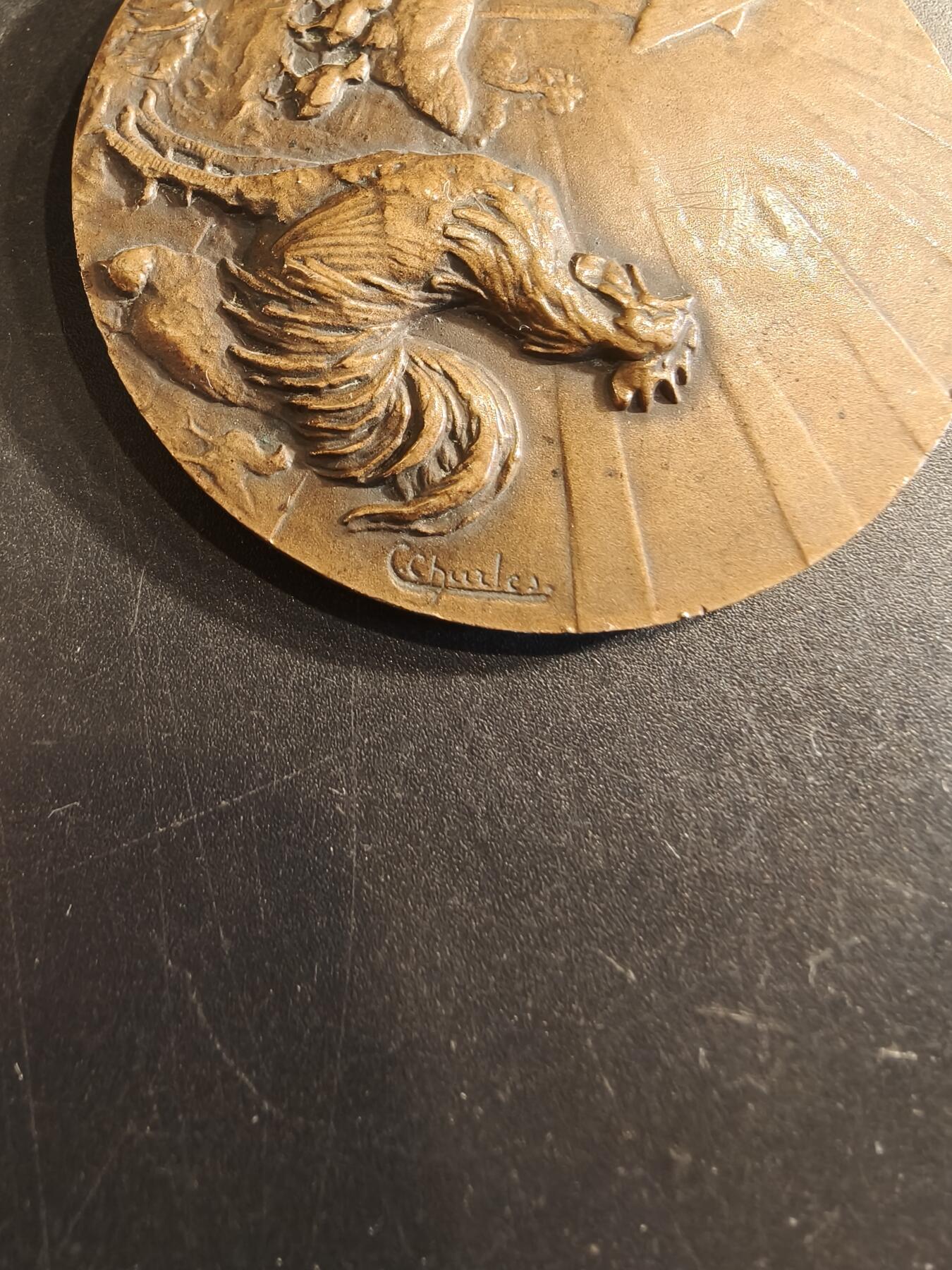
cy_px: 635
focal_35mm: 23
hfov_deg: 58.9
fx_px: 843
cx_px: 476
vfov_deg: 73.9
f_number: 2
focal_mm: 2.32
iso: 320
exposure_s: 1/50
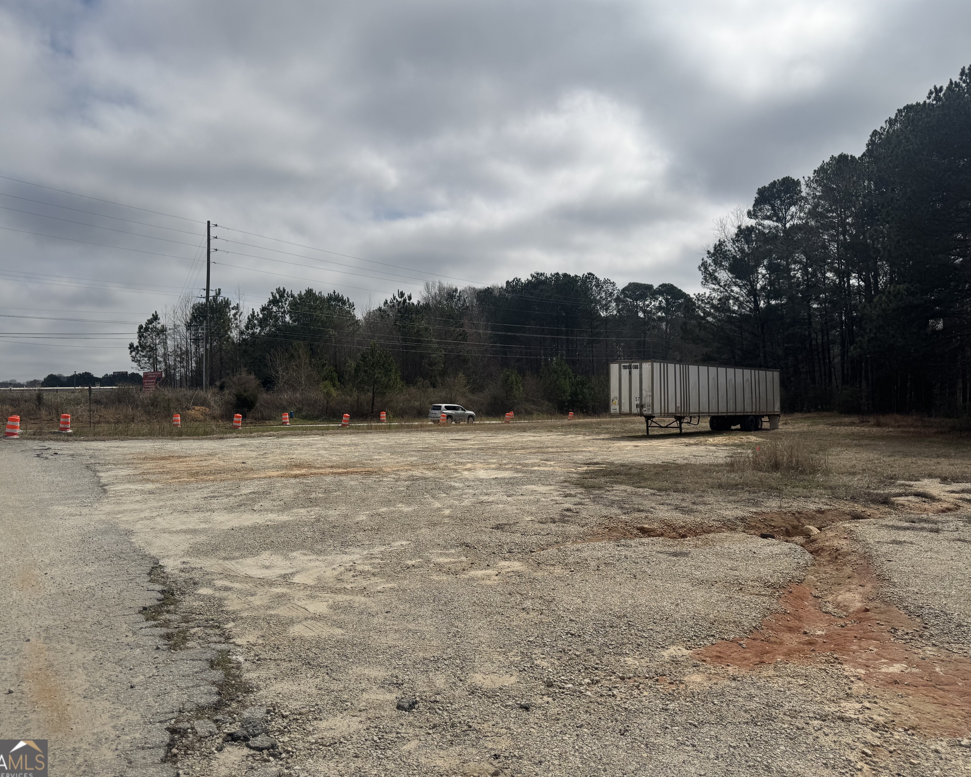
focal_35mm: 26
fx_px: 747
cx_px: 466
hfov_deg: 66.0
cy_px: 376
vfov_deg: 54.9
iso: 64
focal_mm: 6.76
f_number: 1.78
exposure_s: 1/12346
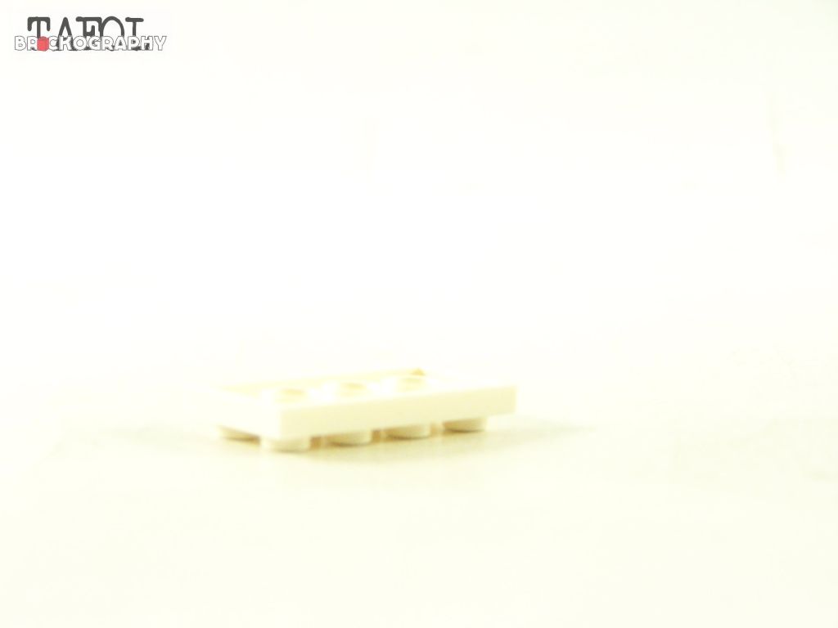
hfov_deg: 16.8
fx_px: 2832
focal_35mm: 117
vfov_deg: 12.7
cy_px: 314
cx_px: 419
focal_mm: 19.4
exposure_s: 1/60
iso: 400
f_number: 3.2
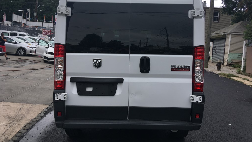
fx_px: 214
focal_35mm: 32
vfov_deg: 36.5
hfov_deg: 61.0
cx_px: 125
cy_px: 54
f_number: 2.2
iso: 25
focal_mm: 4.15
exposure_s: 1/635
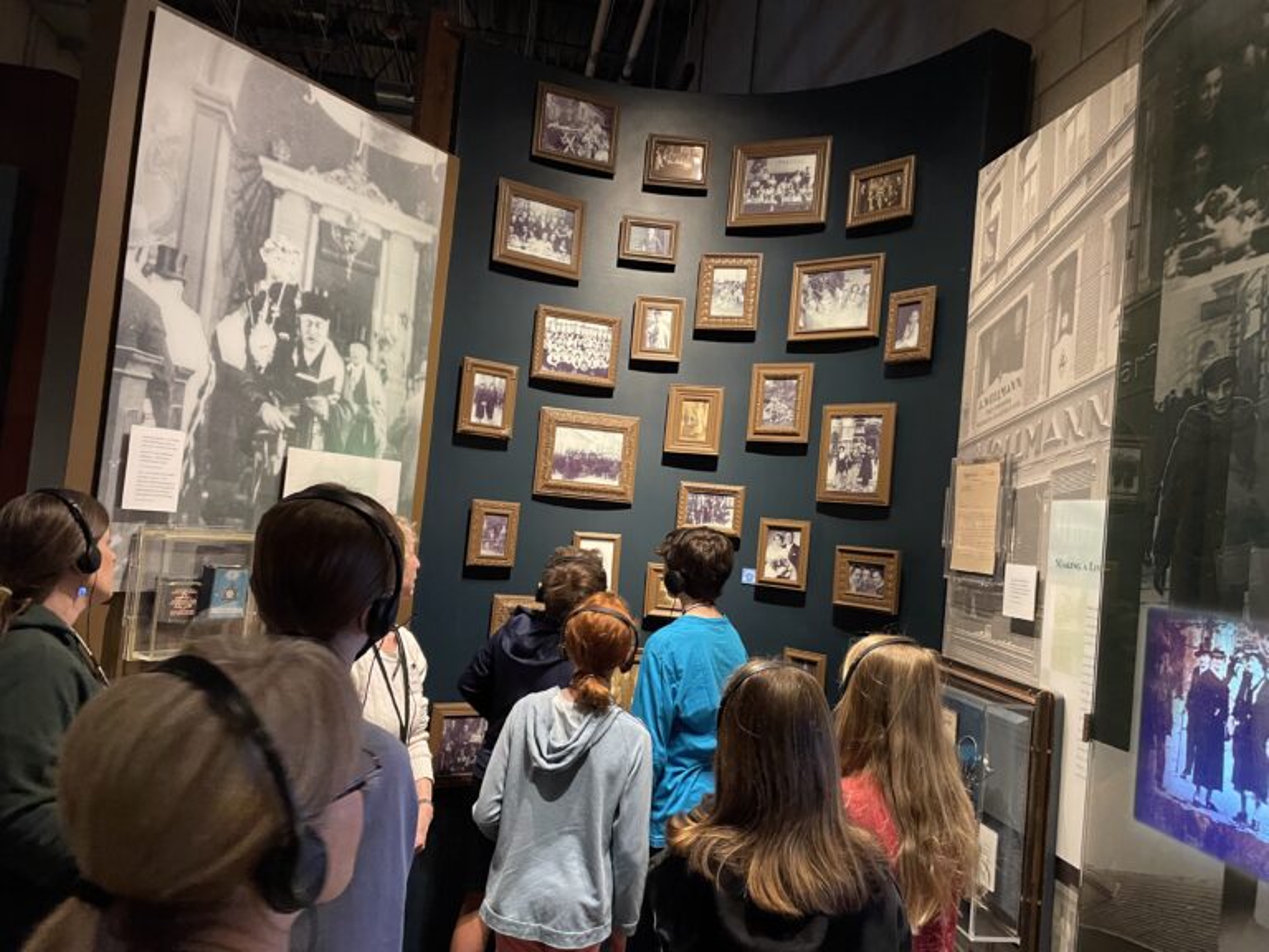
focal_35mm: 26
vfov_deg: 53.1
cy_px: 476
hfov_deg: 67.3
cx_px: 634
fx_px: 953
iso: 500
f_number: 1.6
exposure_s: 1/30
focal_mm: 4.2
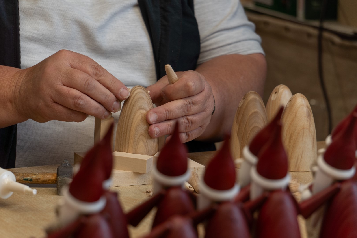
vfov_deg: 8.6
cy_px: 119
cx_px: 178
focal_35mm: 159
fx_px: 1577
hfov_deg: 12.9
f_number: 5.6
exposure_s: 1/125
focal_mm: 106
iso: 200
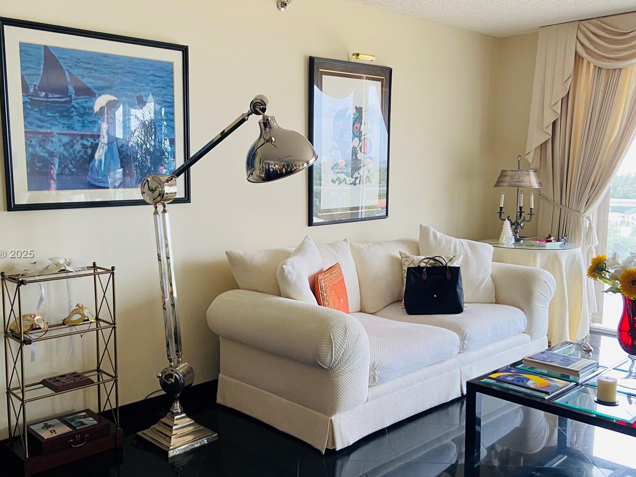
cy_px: 255
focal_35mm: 34
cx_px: 283
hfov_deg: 53.8
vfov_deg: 41.8
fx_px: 625
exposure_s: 1/60
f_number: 1.8
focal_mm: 4.25
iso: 100
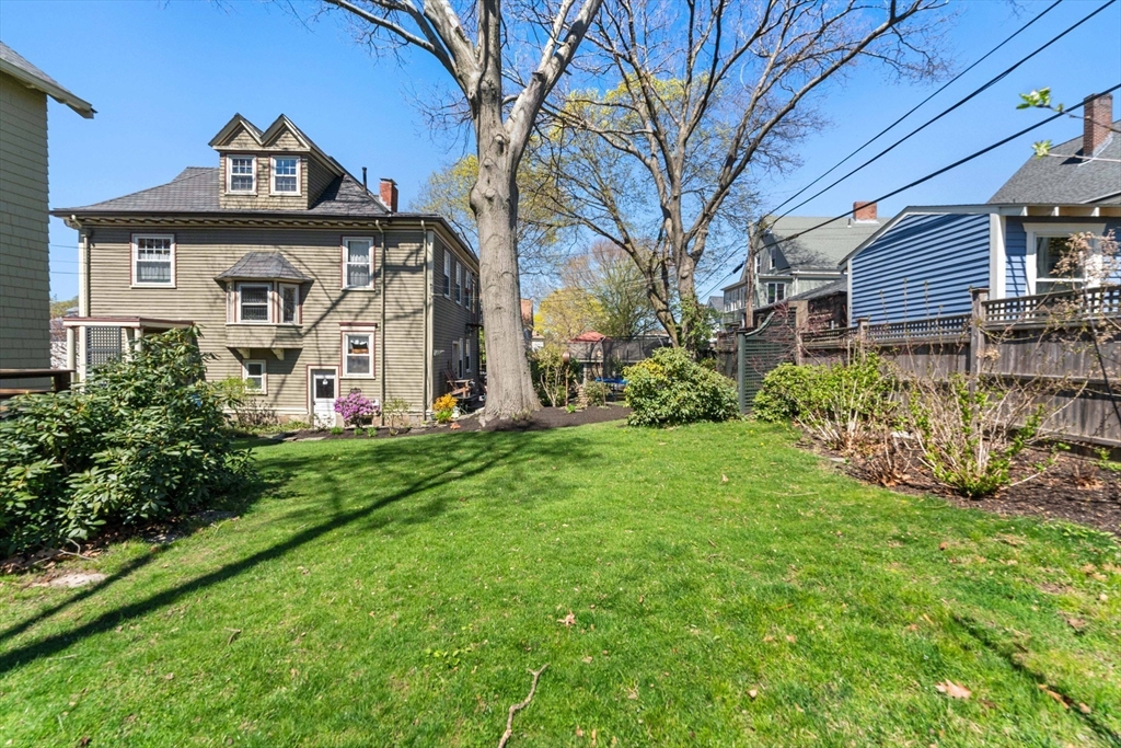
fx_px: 464
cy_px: 374
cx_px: 560
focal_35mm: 15
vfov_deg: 77.7
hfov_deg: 100.8
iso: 1250
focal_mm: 14.9
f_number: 11
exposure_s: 1/1000
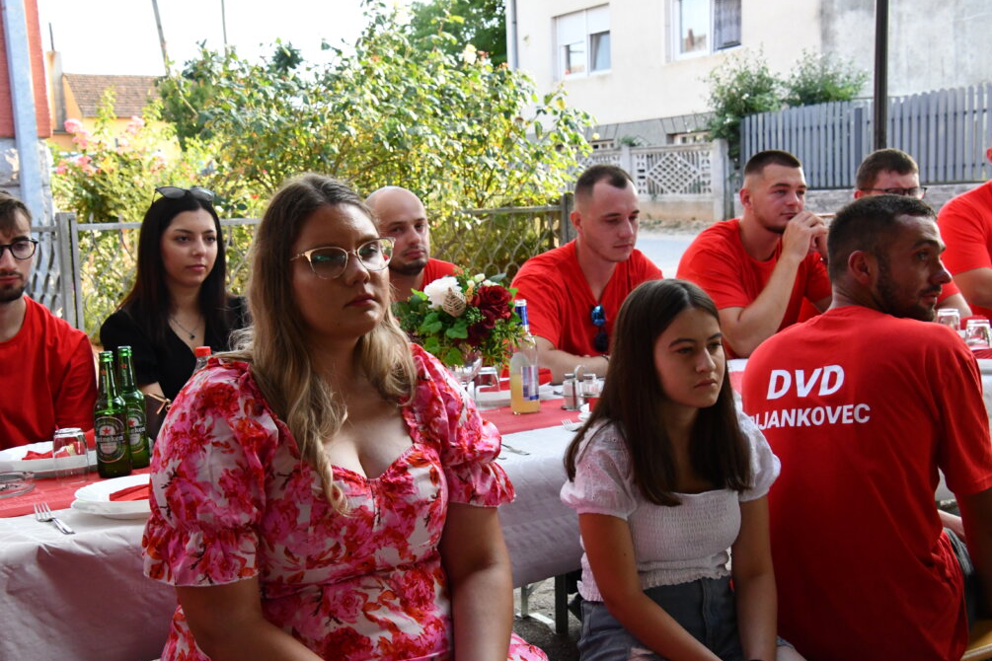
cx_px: 490
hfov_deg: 37.5
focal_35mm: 53
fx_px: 1460
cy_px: 333
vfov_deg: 25.5
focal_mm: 35
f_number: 9
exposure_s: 1/320
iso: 2500
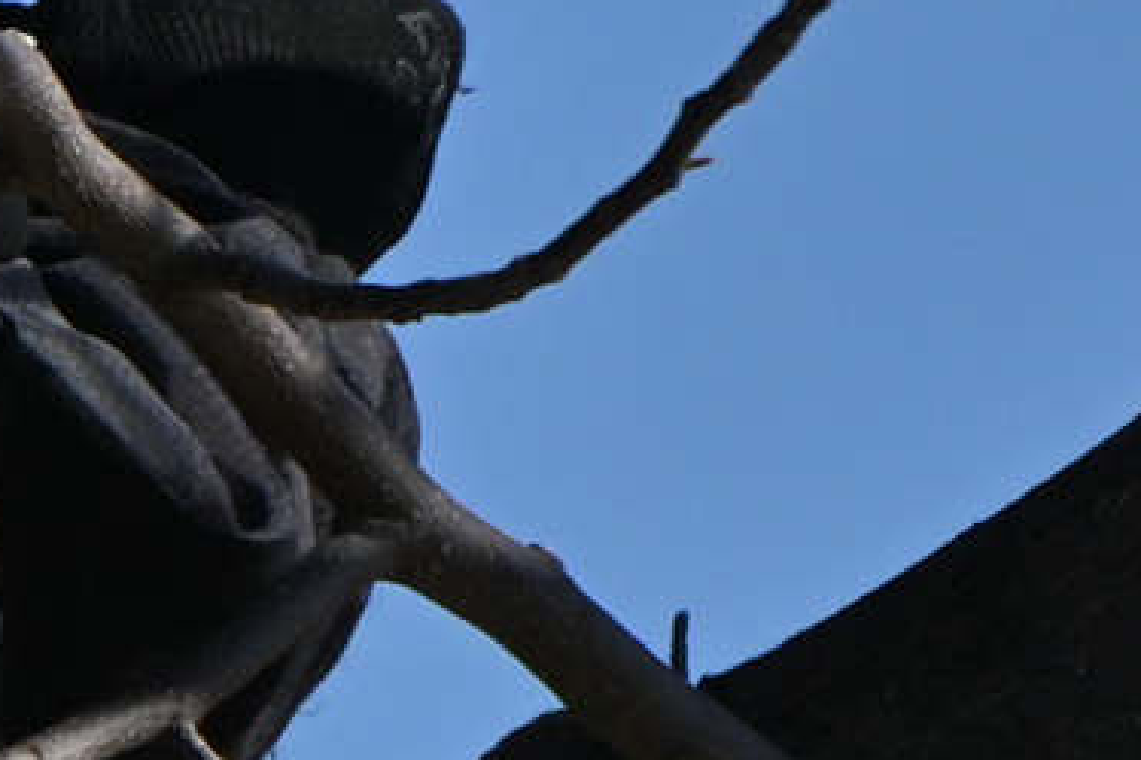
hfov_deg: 0.8
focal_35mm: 2507
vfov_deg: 0.5
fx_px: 79452
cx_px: -76
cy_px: -876
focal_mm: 250
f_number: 6.3
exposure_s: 1/2500
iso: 200
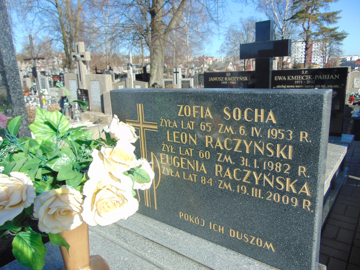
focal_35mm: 25
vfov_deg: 54.9
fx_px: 260
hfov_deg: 69.4
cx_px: 180
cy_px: 135
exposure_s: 1/1000
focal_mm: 4.5
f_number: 3
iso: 80
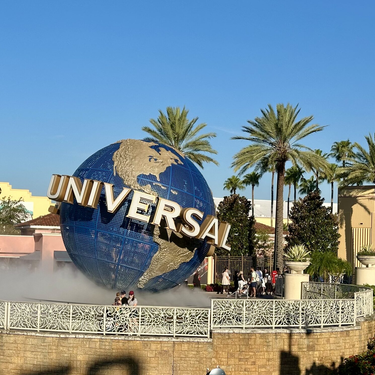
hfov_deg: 23.6
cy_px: 214
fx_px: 895
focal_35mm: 73
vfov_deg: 23.7
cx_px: 129
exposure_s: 1/5556
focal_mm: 6.86
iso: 64
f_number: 1.78
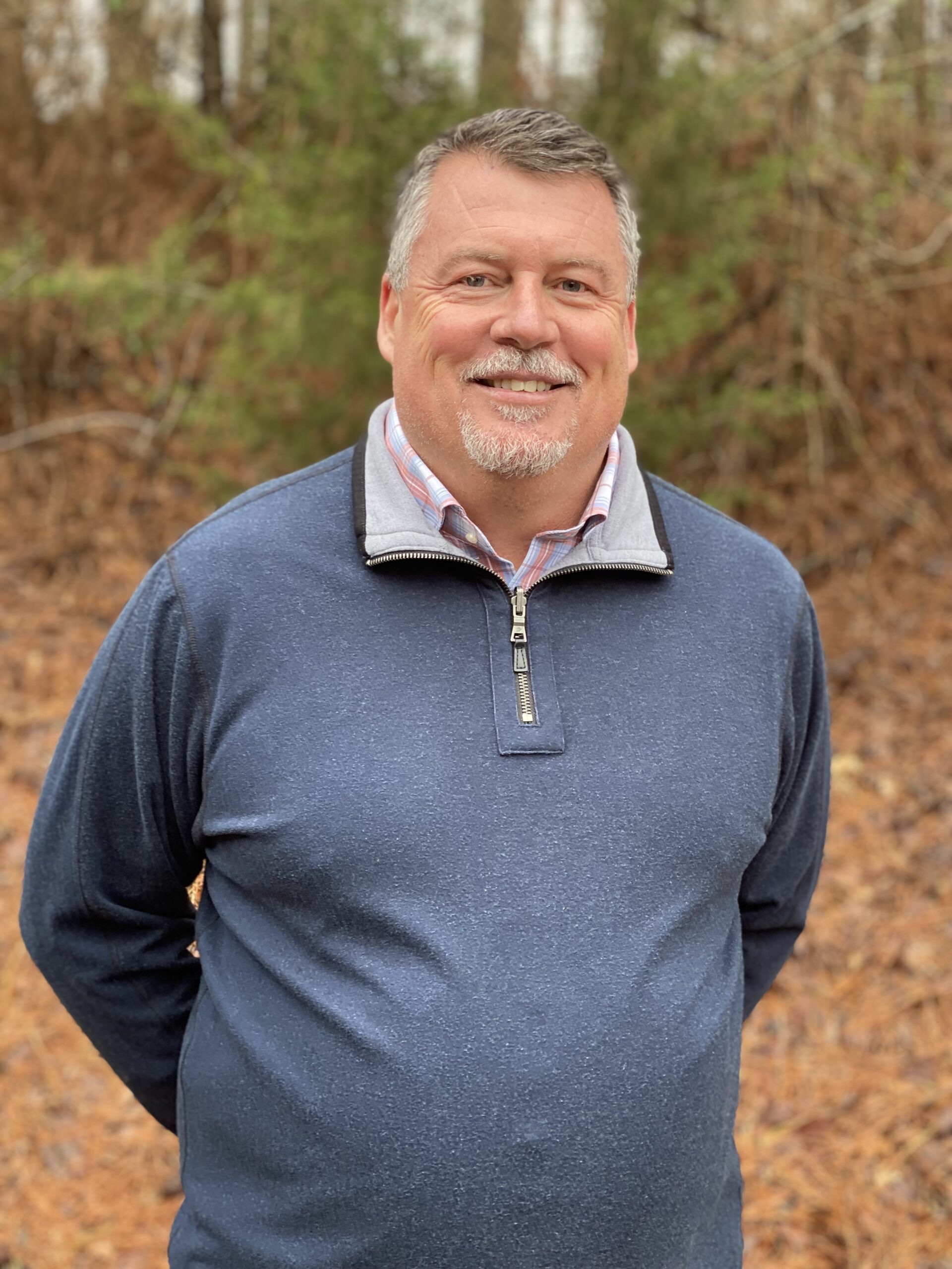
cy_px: 634
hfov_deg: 28.0
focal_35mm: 52
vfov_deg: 36.8
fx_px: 1907
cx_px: 476
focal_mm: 6
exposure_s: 1/122
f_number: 2
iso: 32
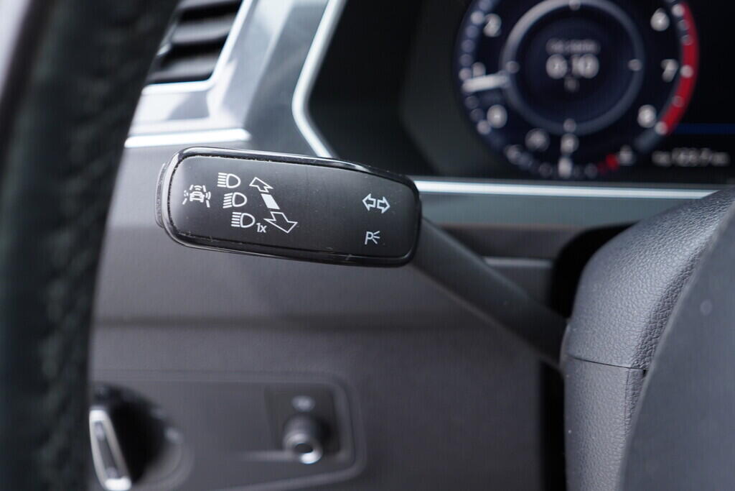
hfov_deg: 53.1
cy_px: 246
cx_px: 368
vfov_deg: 36.9
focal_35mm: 36
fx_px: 735
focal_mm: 24
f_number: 2.8
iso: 320
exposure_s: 1/40
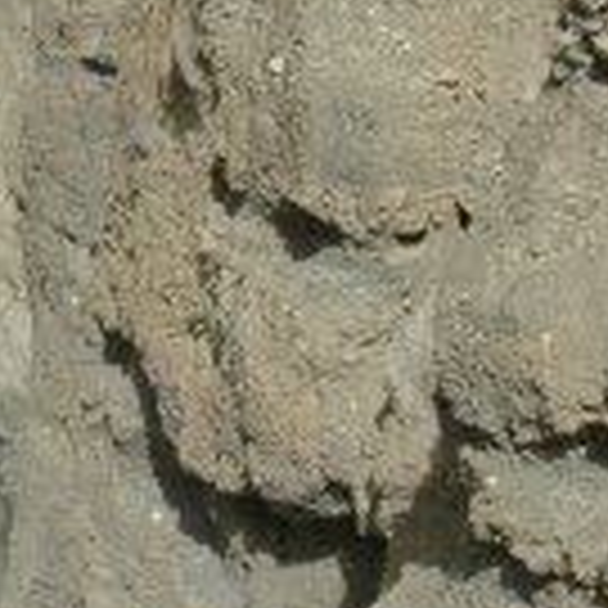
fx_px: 2424
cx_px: 18
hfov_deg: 14.1
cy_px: 27
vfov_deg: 14.1
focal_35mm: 122
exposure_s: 1/400
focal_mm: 18
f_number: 10
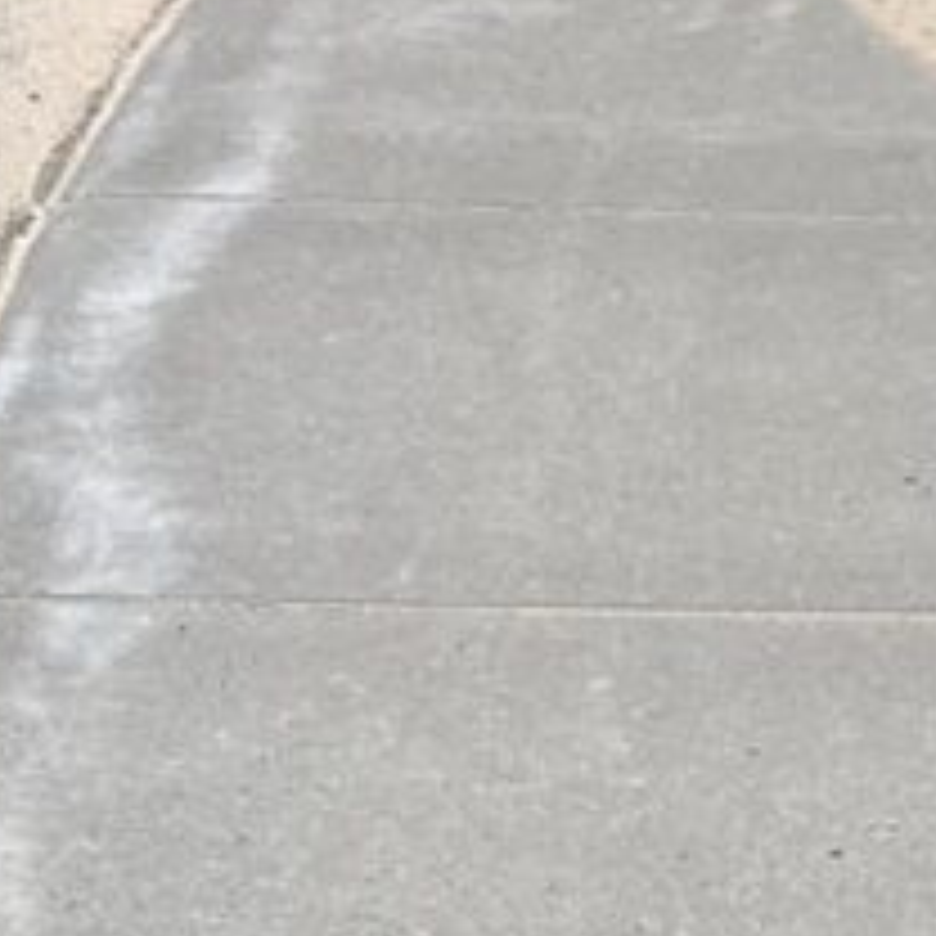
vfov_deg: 8.5
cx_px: -212
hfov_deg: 9.1
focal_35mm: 190
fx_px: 5812
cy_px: 2214
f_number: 1.8
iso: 20
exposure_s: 1/2088
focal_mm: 3.99
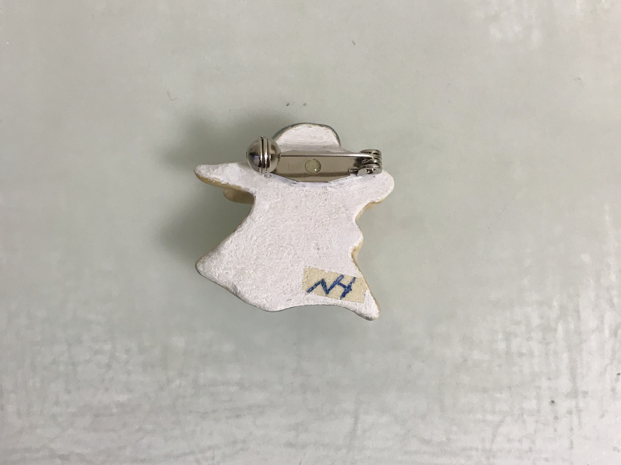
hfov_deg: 55.4
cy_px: 232
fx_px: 592
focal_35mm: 33
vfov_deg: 42.9
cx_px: 310
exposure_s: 1/24
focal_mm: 3.99
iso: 40
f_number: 1.8
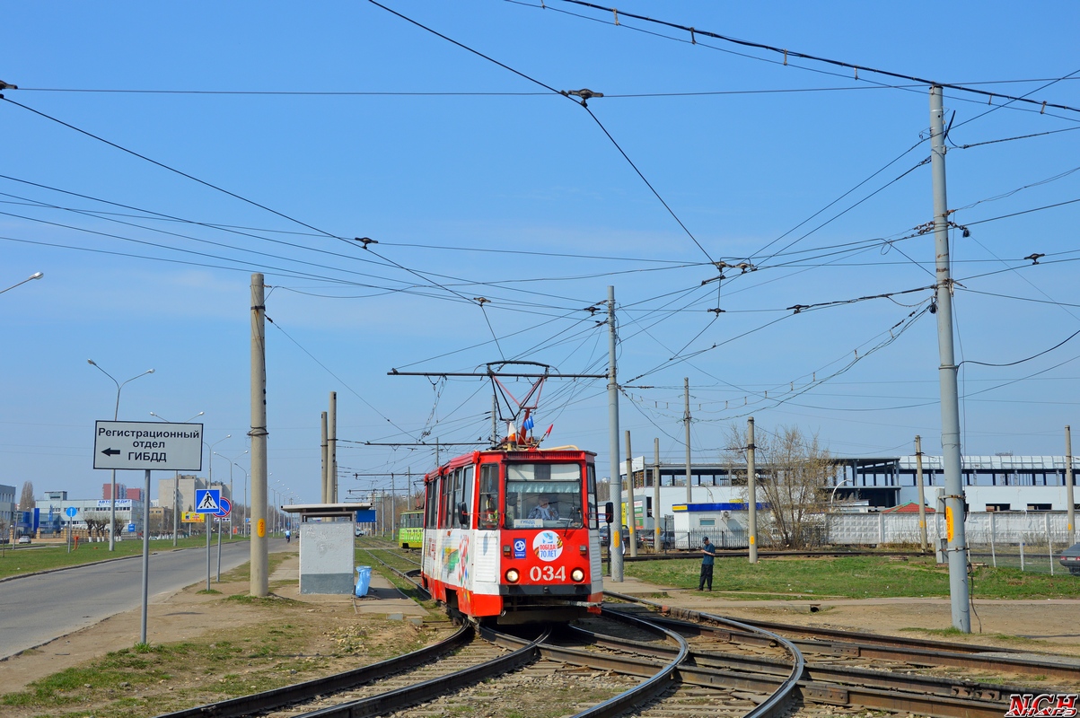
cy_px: 359
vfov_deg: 28.0
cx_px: 540
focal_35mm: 48
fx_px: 1439
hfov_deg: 41.1
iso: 100
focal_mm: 32
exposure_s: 1/320
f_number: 9
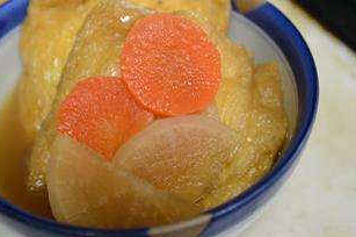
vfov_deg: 16.6
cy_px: 98
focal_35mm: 82
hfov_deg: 24.8
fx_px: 810
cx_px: 153
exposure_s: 1/20
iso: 400
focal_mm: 42
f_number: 3.5
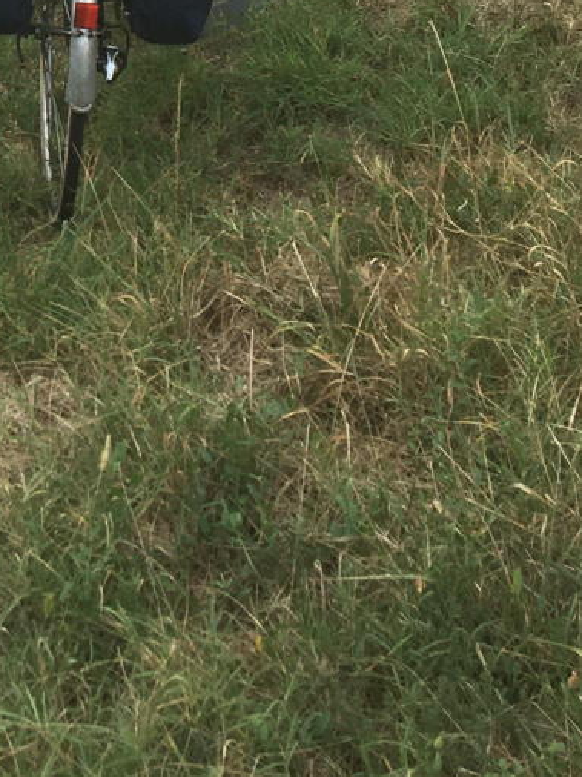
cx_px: -85
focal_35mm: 86
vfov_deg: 20.0
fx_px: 1930
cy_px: -353
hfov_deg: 16.5
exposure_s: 1/519
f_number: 2.2
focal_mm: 4.15
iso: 25
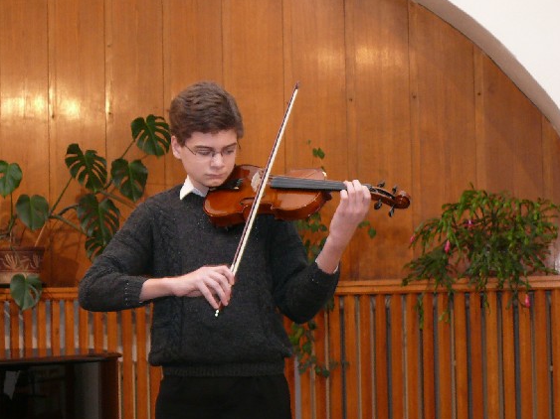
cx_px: 235
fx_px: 1472
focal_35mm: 91
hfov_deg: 21.5
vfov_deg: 16.2
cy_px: 246
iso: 200
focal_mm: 10.5
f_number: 3.2
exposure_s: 1/30
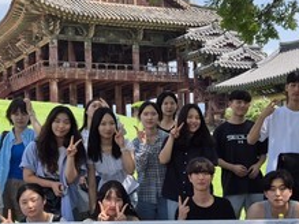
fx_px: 544
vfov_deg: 23.2
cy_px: 149
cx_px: 149
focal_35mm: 63
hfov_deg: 30.7
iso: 25
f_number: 1.8
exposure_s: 1/1120
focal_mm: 5.4
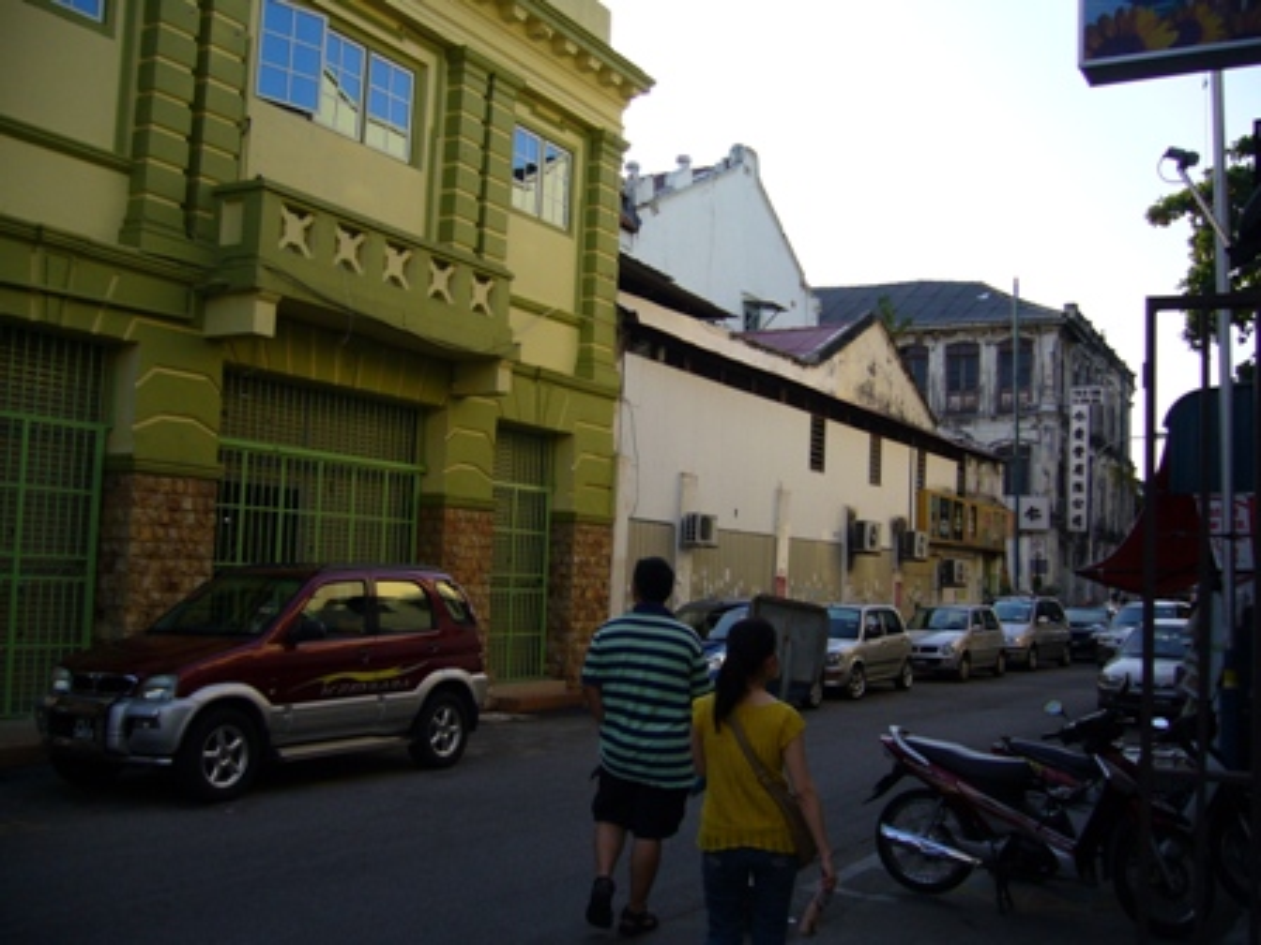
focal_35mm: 35
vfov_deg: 40.7
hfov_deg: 52.6
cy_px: 472
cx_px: 630
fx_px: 1275
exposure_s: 1/500
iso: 80
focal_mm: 5.8
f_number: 2.8
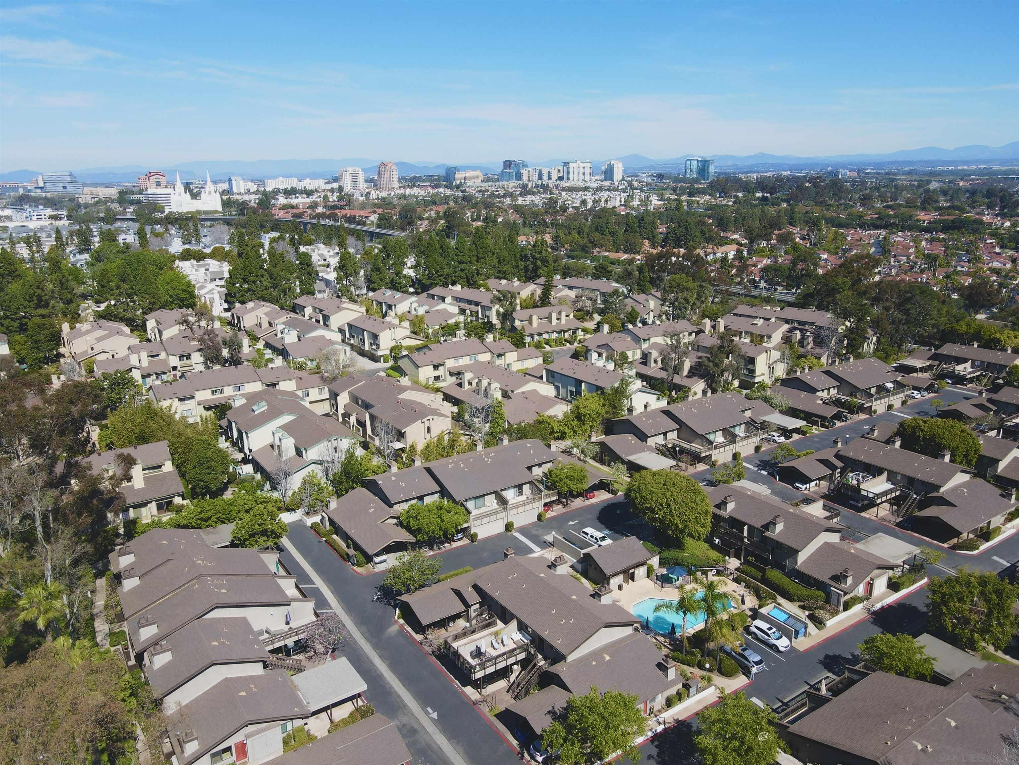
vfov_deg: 56.8
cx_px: 510
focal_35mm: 24
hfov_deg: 71.6
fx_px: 706
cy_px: 382
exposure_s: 1/640
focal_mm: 4.5
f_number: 2.8
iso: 100
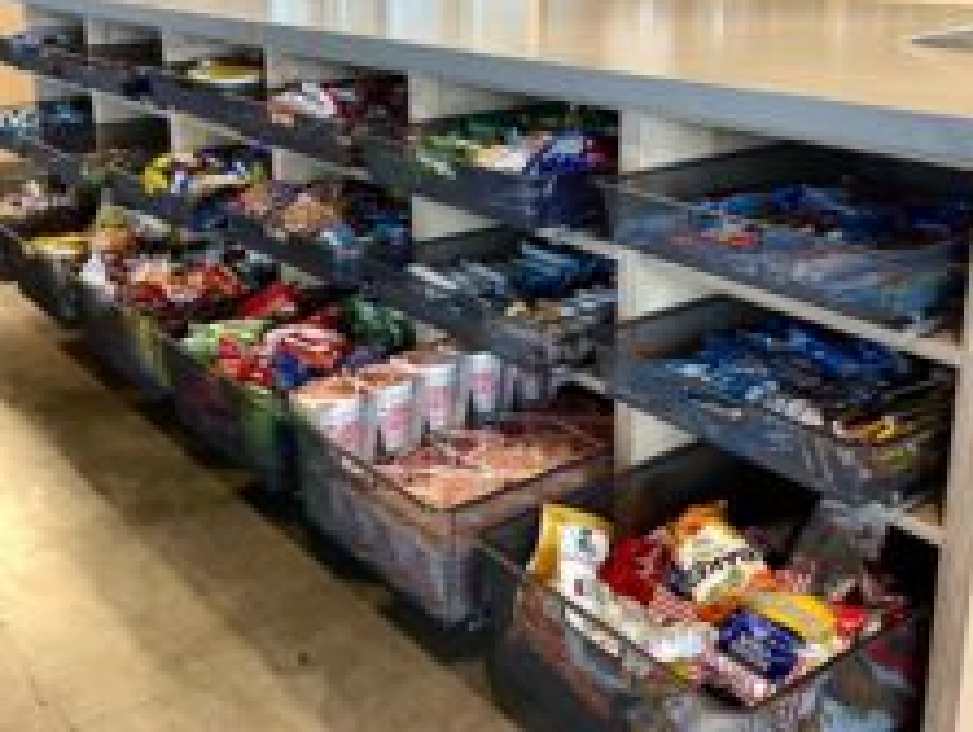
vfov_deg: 35.0
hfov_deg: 45.7
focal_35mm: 41
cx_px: 486
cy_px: 261
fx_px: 1154
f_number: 1.6
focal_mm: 5.1
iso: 200
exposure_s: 1/60
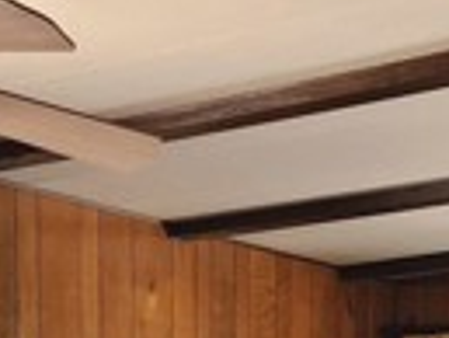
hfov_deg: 17.2
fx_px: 1480
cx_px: 320
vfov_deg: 12.0
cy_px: 606
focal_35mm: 114
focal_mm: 5.4
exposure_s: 1/120
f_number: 1.8
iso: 160
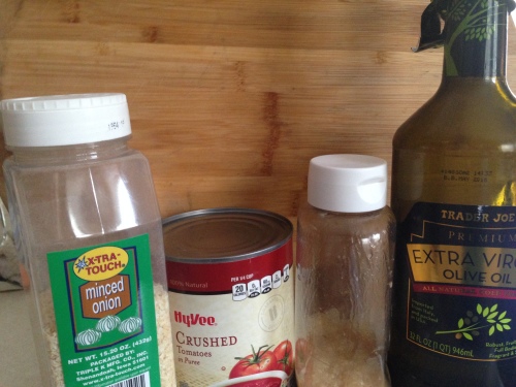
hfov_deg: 55.4
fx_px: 492
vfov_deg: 42.9
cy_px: 194
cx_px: 258
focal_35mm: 33
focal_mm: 4.12
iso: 320
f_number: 2.4
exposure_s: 1/20
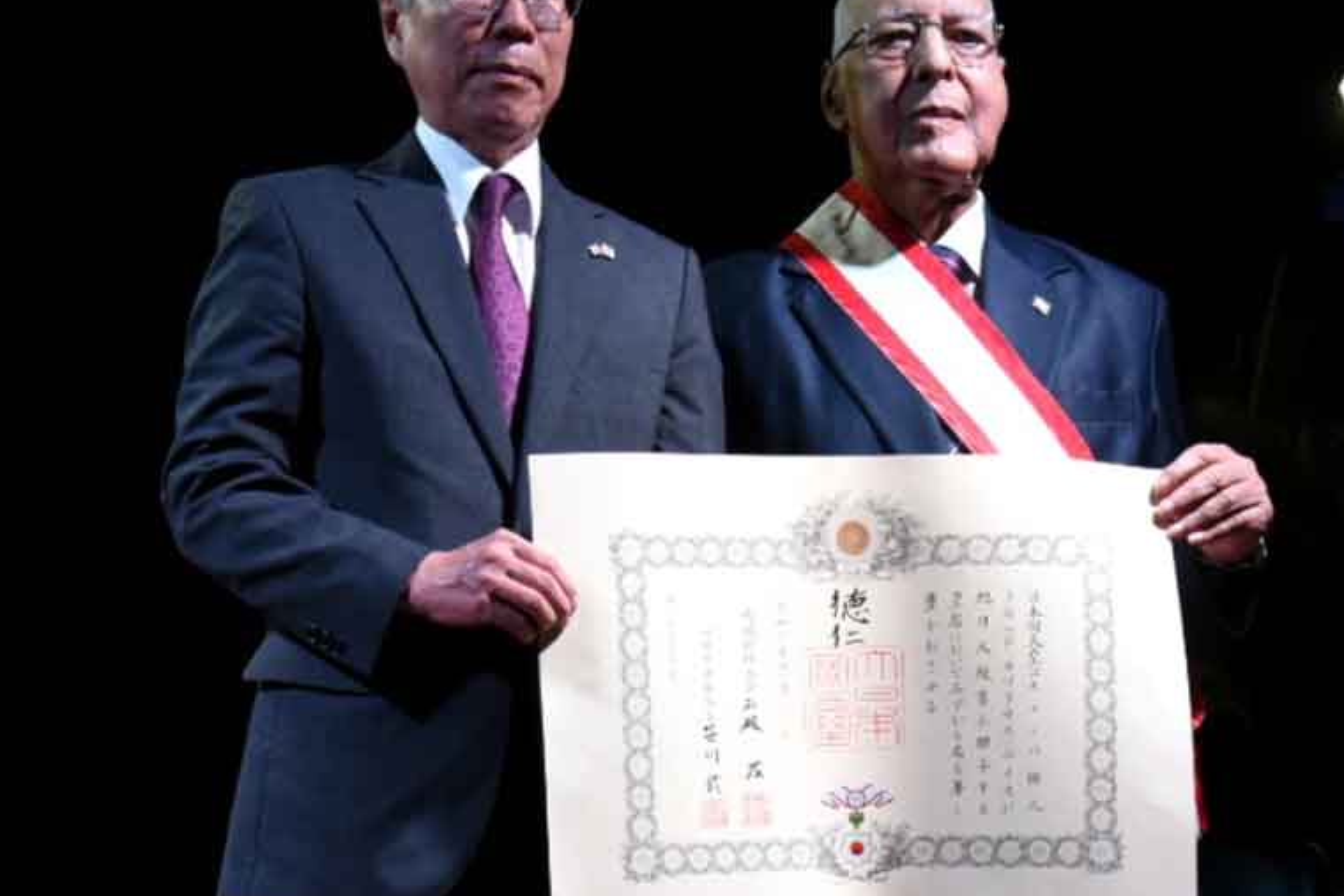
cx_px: 775
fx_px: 1904
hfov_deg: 38.8
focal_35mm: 51
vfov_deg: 26.5
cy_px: 383
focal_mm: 38
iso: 2500
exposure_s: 1/200
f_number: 5
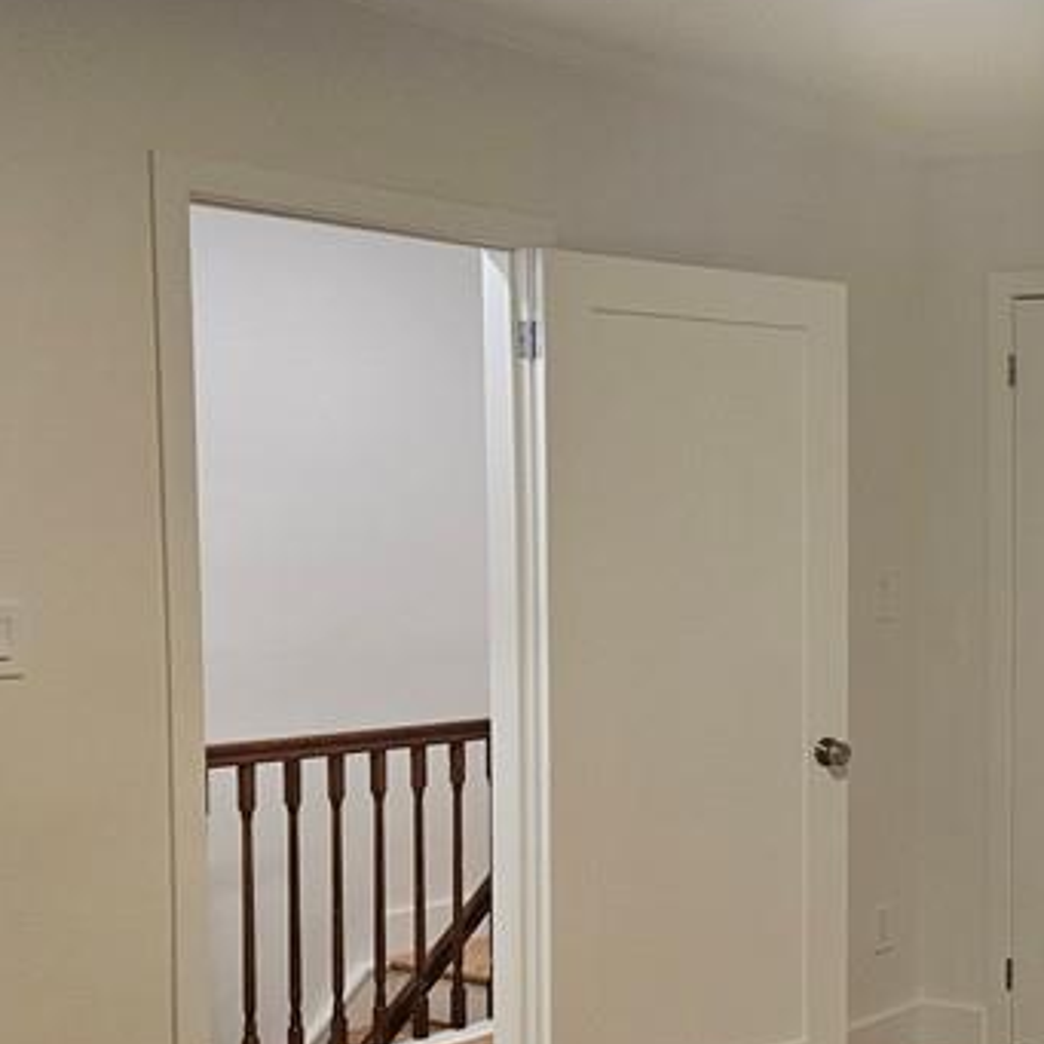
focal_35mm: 61
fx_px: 2081
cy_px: 640
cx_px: 1316
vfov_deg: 28.1
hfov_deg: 24.9
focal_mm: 5.4
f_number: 1.8
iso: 320
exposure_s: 1/120
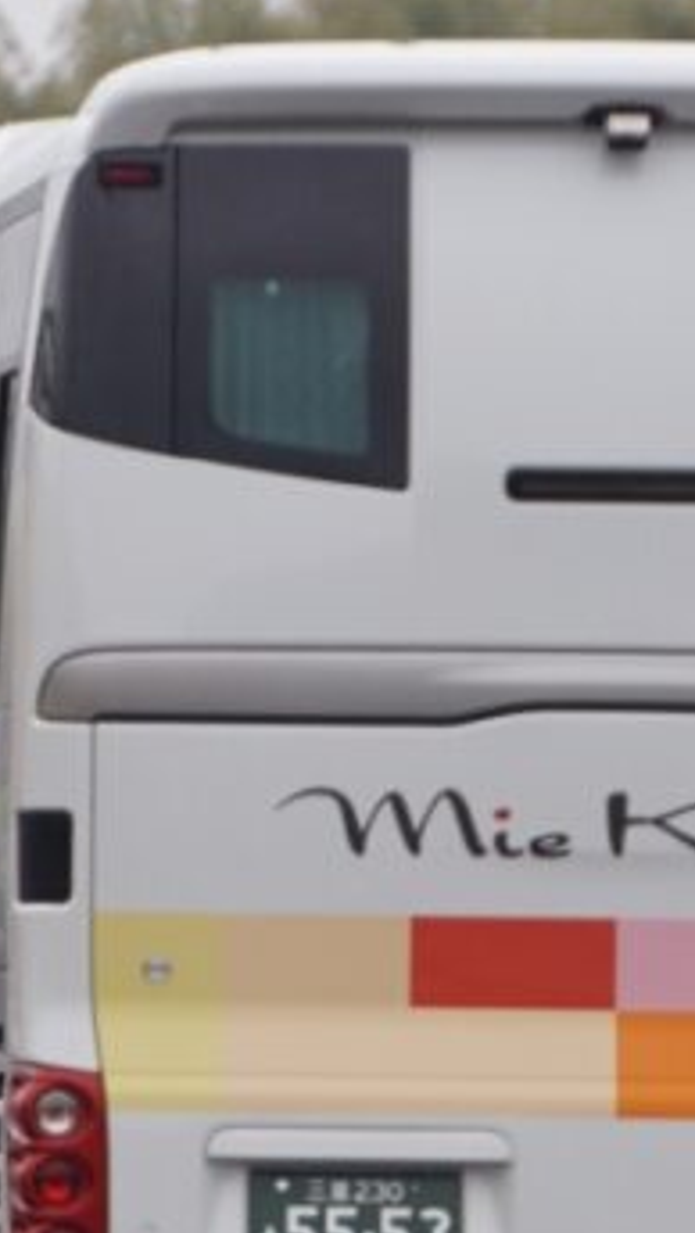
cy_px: 835
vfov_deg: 3.3
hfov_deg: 1.9
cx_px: 36
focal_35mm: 655
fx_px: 21417
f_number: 5.6
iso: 200
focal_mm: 140
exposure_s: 1/250
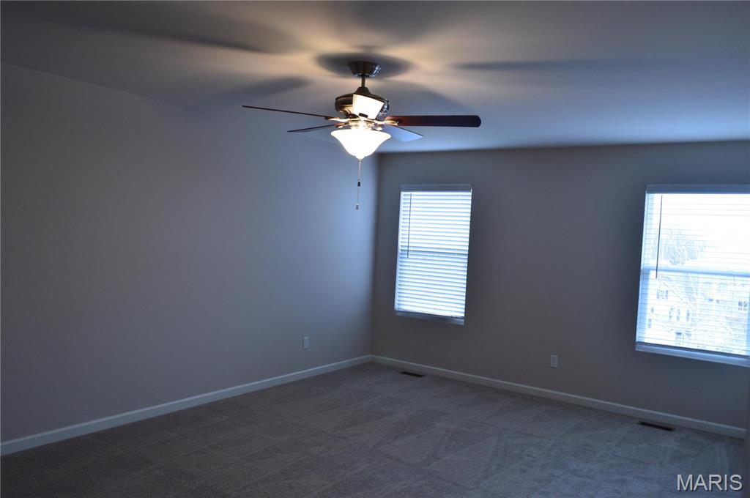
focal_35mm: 27
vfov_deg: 47.8
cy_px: 249
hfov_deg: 67.4
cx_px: 375
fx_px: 562
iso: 400
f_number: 7.1
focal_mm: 18
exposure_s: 1/30
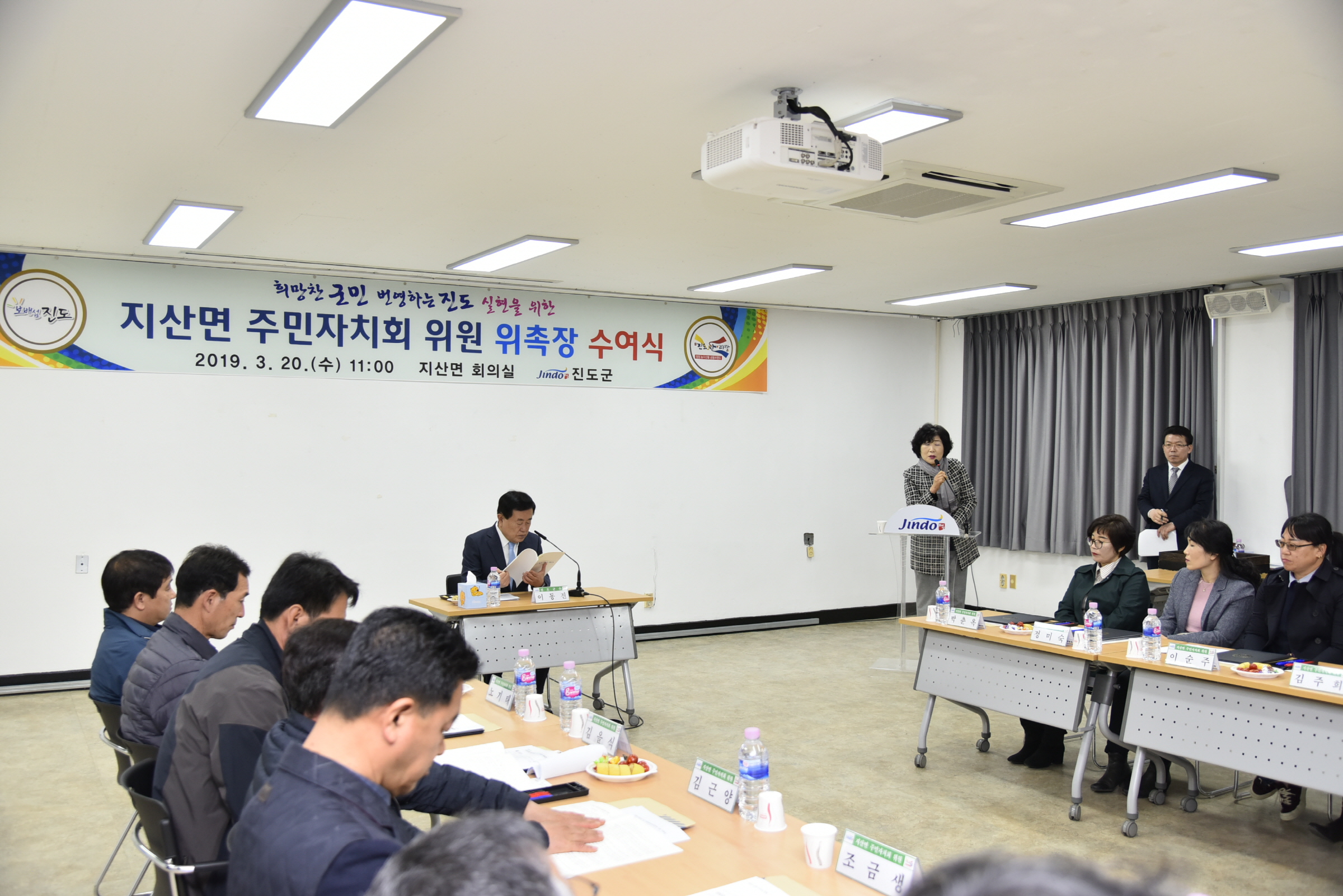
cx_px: 672
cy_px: 448
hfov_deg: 60.3
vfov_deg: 42.3
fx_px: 1157
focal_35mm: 31
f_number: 4
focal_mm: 31
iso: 640
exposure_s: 1/125
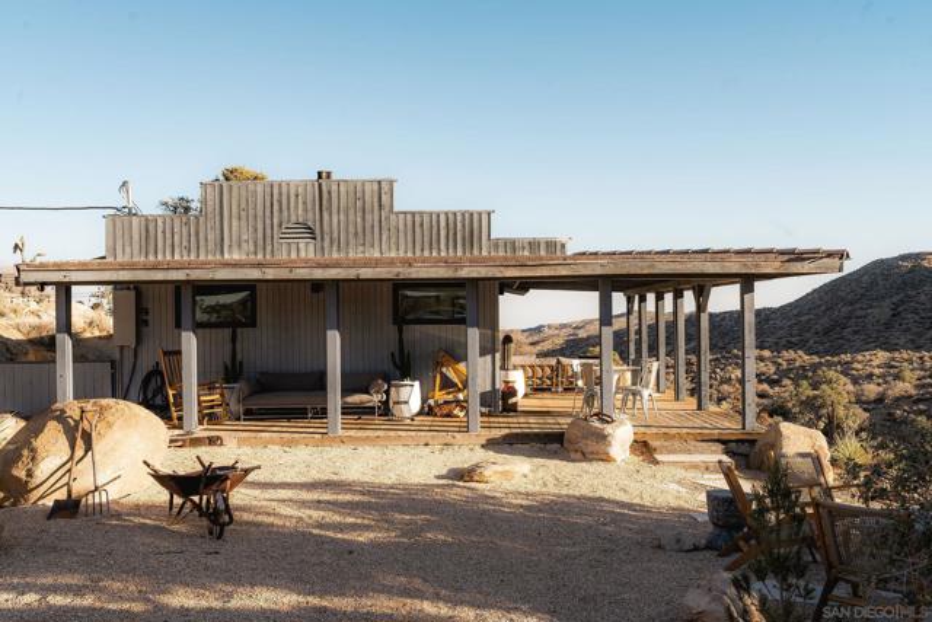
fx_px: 906
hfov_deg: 54.4
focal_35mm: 35
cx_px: 466
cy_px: 311
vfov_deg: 37.9
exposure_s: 1/160
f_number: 8
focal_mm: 35
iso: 100
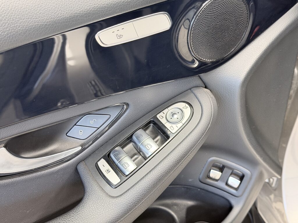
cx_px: 149
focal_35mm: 48
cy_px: 112
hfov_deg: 39.7
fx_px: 413
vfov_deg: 30.3
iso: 400
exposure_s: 1/33
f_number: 1.78
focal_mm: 6.76
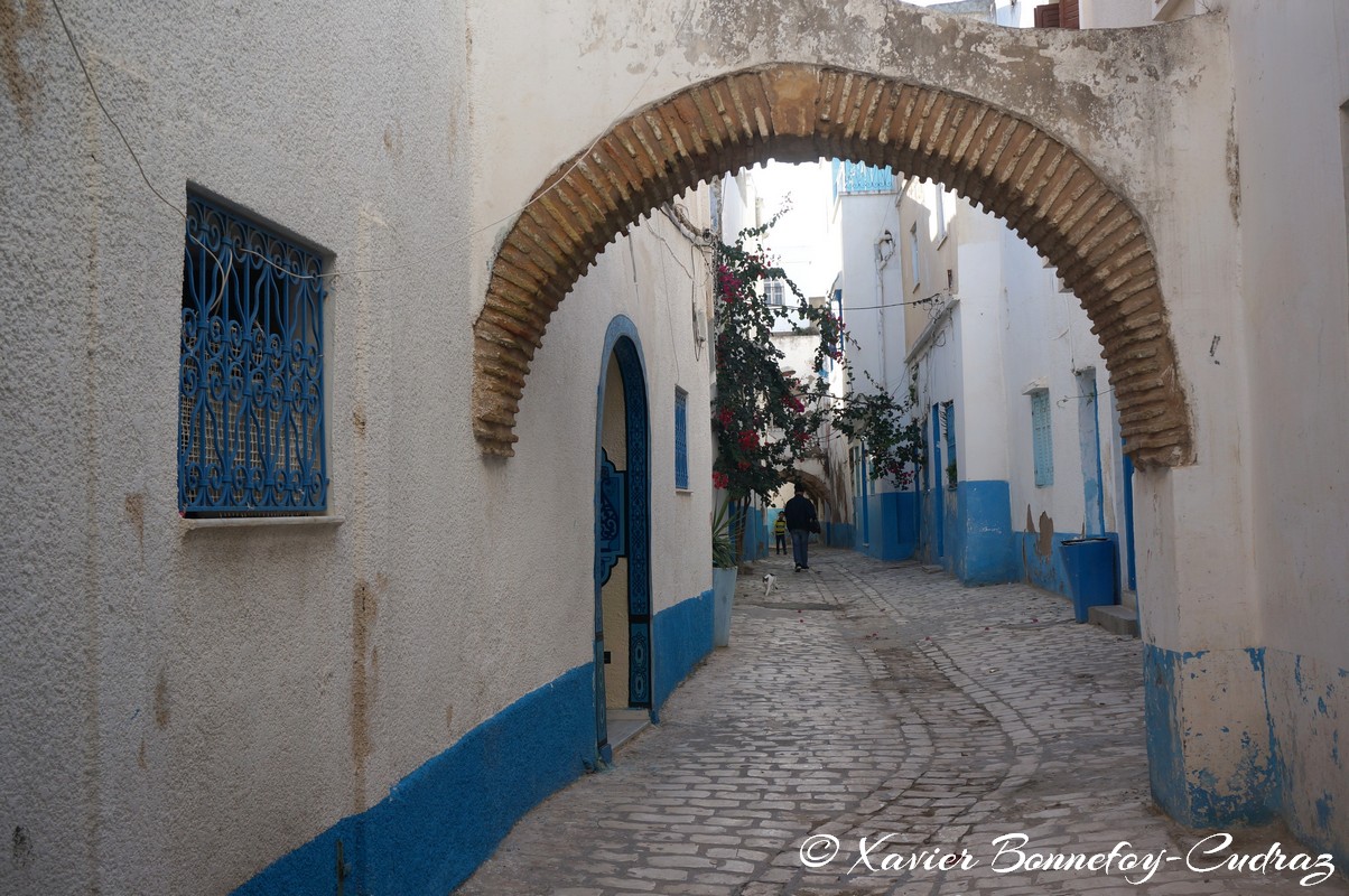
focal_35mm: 38
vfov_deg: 35.4
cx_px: 674
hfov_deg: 51.3
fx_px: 1404
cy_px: 448
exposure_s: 1/160
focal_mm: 25
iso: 100
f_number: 6.3
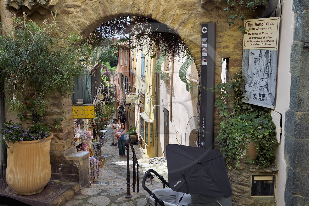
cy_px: 103
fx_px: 300
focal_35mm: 35
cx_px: 154
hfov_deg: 54.4
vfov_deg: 37.8
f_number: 18
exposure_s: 1/60
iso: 200
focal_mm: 35
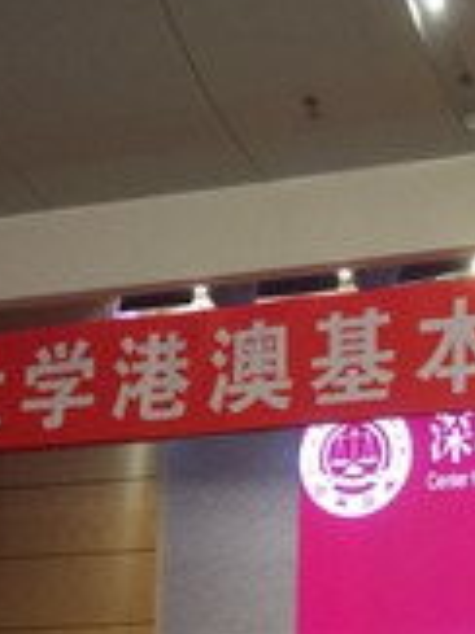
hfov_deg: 15.1
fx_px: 1740
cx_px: 530
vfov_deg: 19.6
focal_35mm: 95
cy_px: 741
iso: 64
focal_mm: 4.15
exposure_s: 1/33
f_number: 2.2
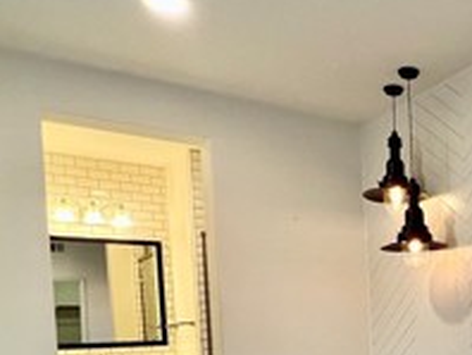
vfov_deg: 31.5
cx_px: 493
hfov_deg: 38.6
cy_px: 365
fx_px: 573
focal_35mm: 42
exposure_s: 1/120
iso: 160
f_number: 1.8
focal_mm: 1.57
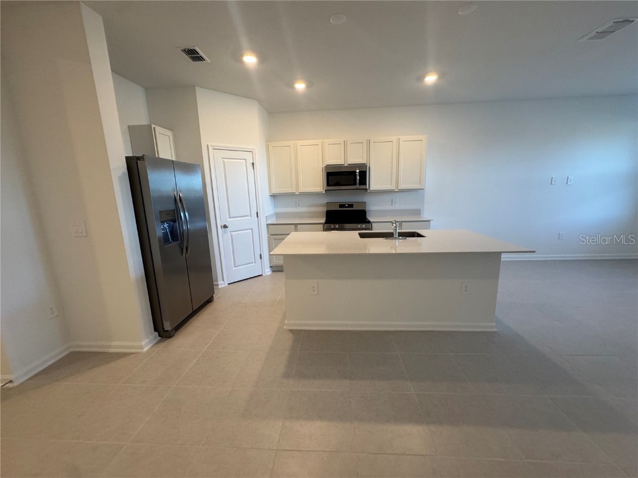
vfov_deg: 85.7
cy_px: 239
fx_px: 258
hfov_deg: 102.1
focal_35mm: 14
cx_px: 319
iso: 250
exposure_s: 1/120
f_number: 2.2
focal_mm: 2.22
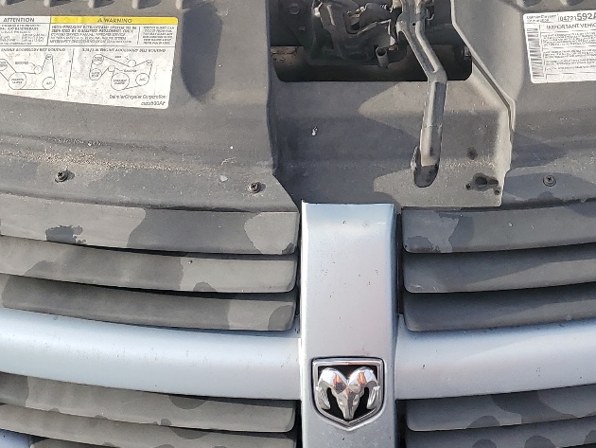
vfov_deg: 21.1
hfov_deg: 29.2
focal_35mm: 66
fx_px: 1137
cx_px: 380
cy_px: -55
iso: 50
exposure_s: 1/833
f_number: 1.5
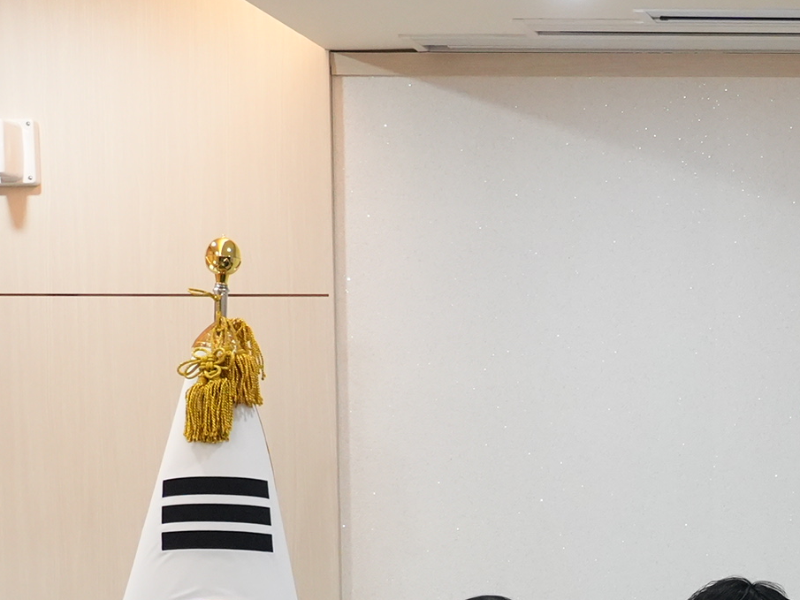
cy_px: 878
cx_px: 1180
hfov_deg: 13.9
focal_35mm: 134
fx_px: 3097
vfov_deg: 10.7
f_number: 4.5
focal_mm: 36
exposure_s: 1/250
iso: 3200
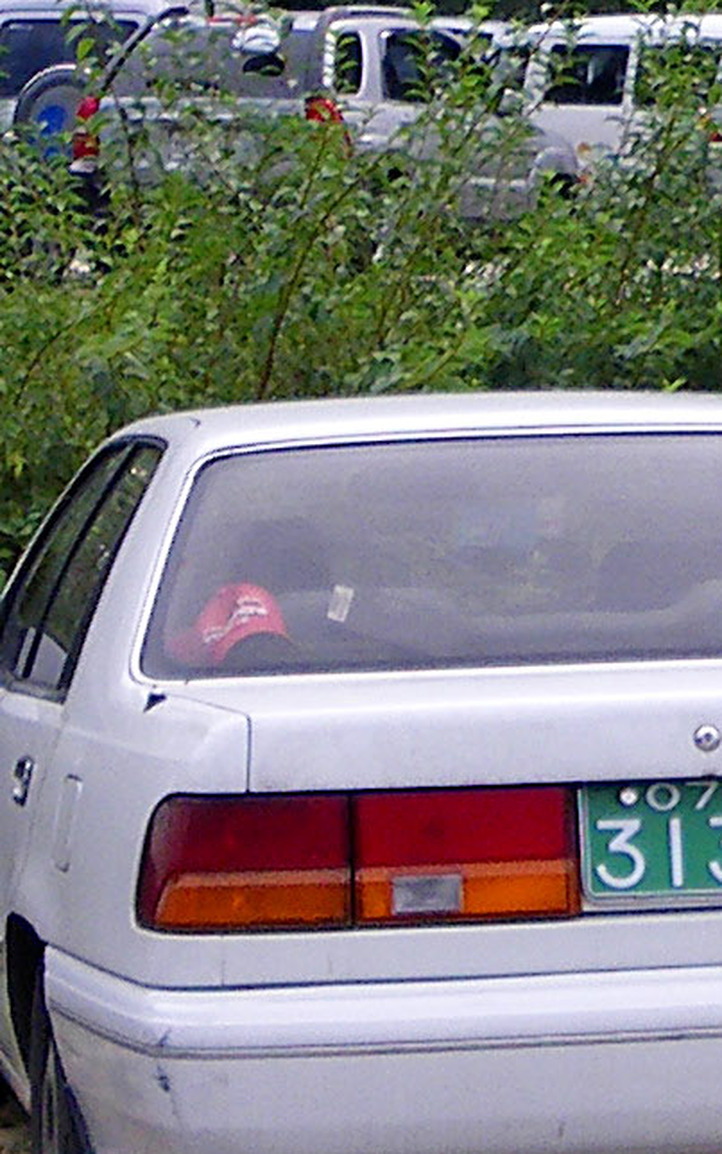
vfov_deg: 12.2
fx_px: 5284
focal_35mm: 168
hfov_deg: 7.6
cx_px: 1233
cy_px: -231
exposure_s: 1/160
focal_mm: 5
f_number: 3.5
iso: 50
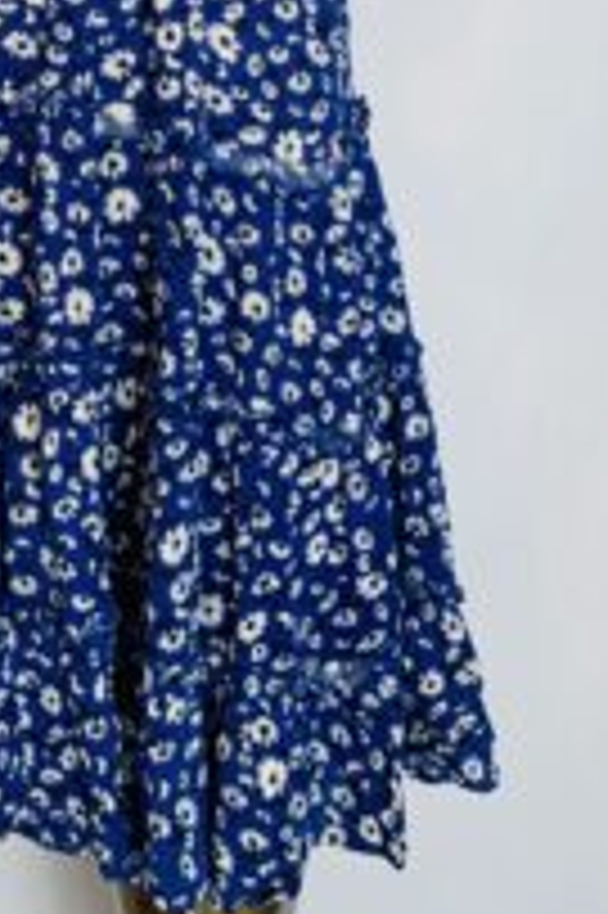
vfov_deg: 26.6
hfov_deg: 18.6
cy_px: -52
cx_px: -14
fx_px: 1802
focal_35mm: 71
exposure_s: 1/50
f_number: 1.8
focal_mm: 4.25
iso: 160
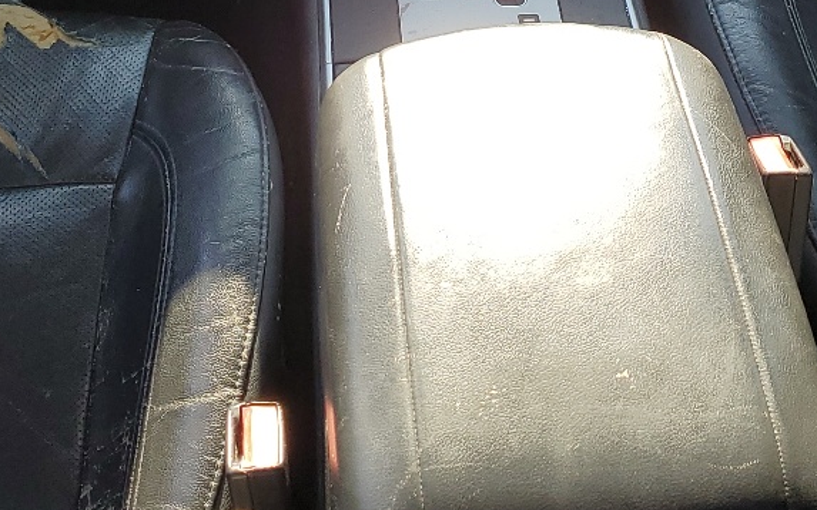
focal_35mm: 77
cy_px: -118
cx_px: 365
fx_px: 1714
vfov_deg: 16.2
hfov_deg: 26.8
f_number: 1.5
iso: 50
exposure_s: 1/385
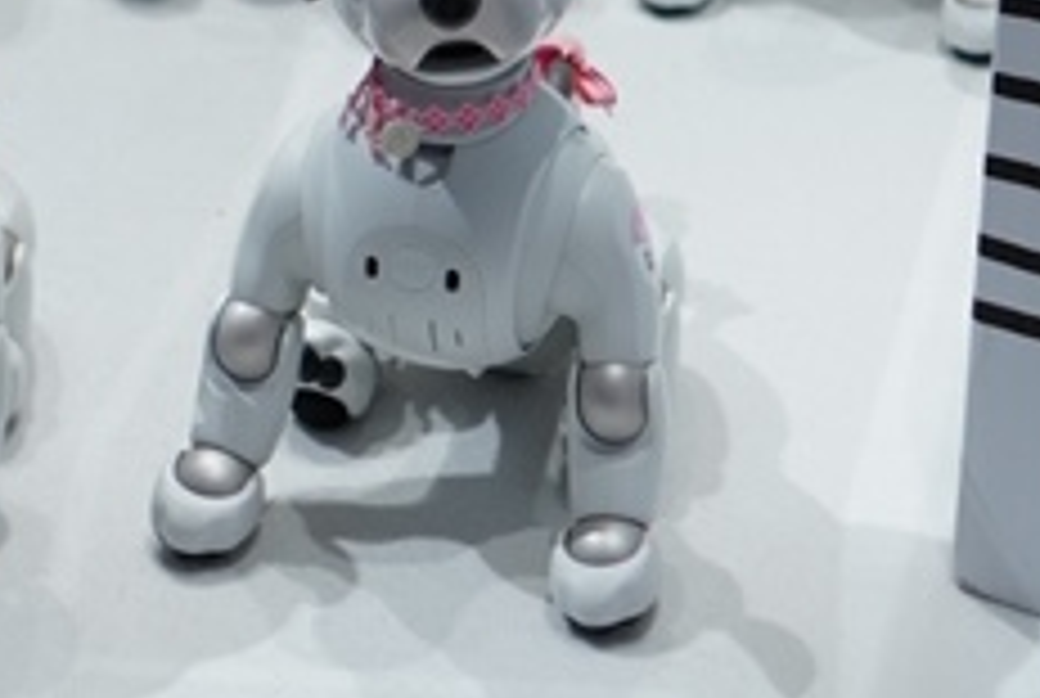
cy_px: -198
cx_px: 239
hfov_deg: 14.0
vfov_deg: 9.3
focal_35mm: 145
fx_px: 4208
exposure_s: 1/60
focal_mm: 35
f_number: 2.5
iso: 100
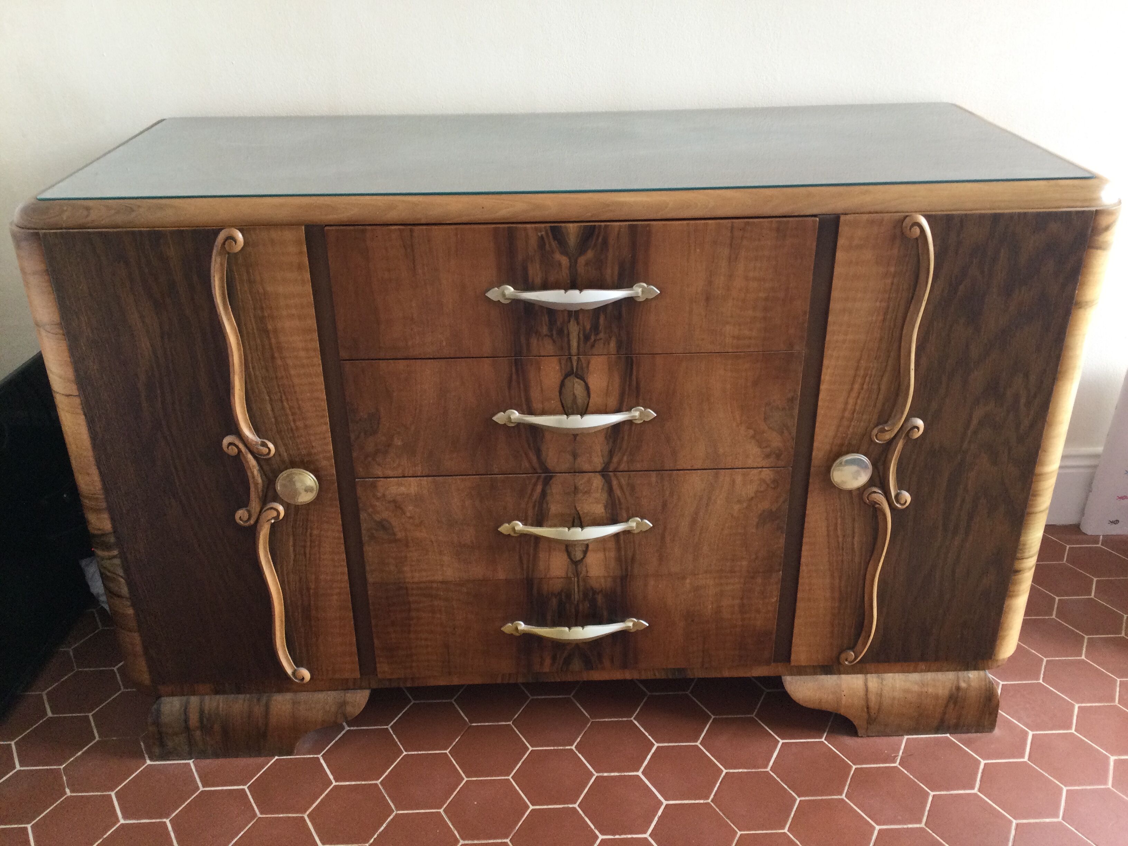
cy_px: 423
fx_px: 1010
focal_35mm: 31
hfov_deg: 58.4
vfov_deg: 45.4
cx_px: 564
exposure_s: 1/33
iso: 50
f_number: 2.4
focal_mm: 3.3
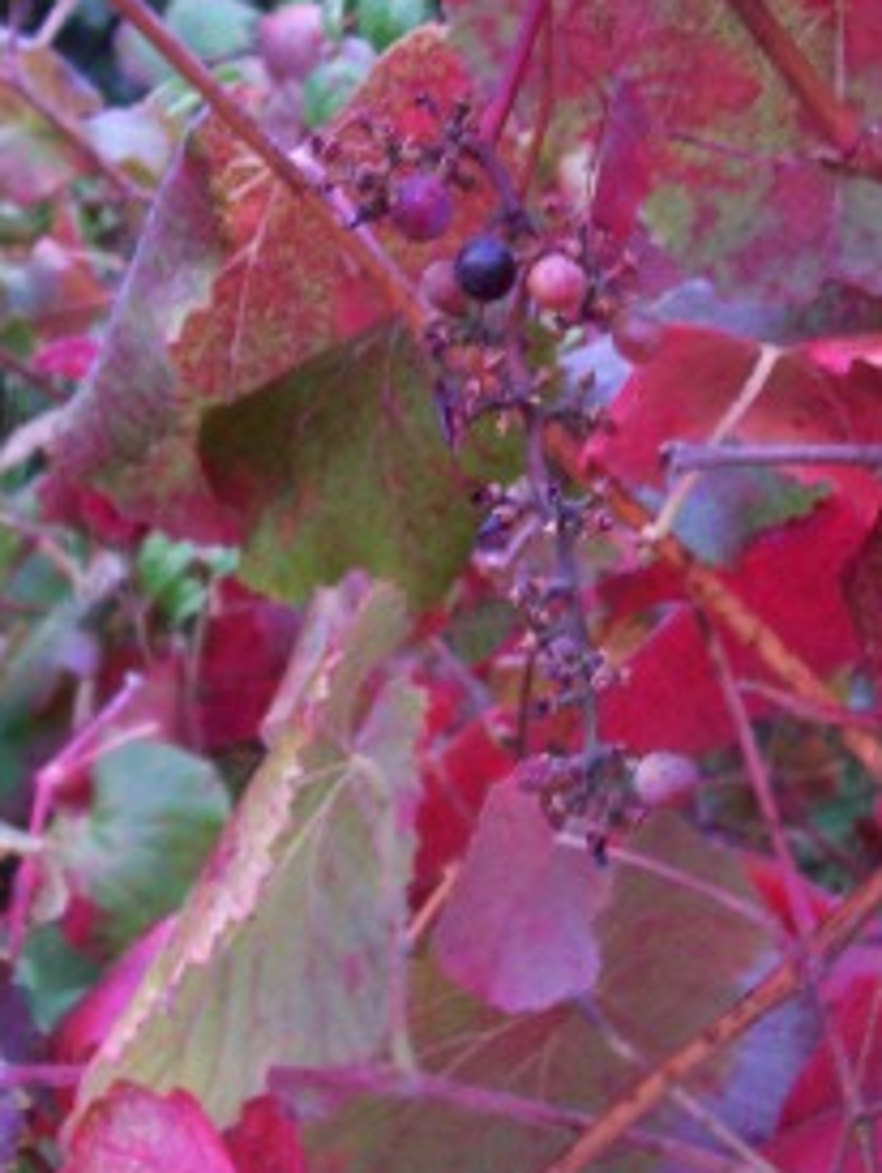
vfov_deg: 35.1
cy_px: 372
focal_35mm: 54
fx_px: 1832
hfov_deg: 27.1
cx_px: 398
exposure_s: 1/20
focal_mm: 5.6
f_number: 2.8
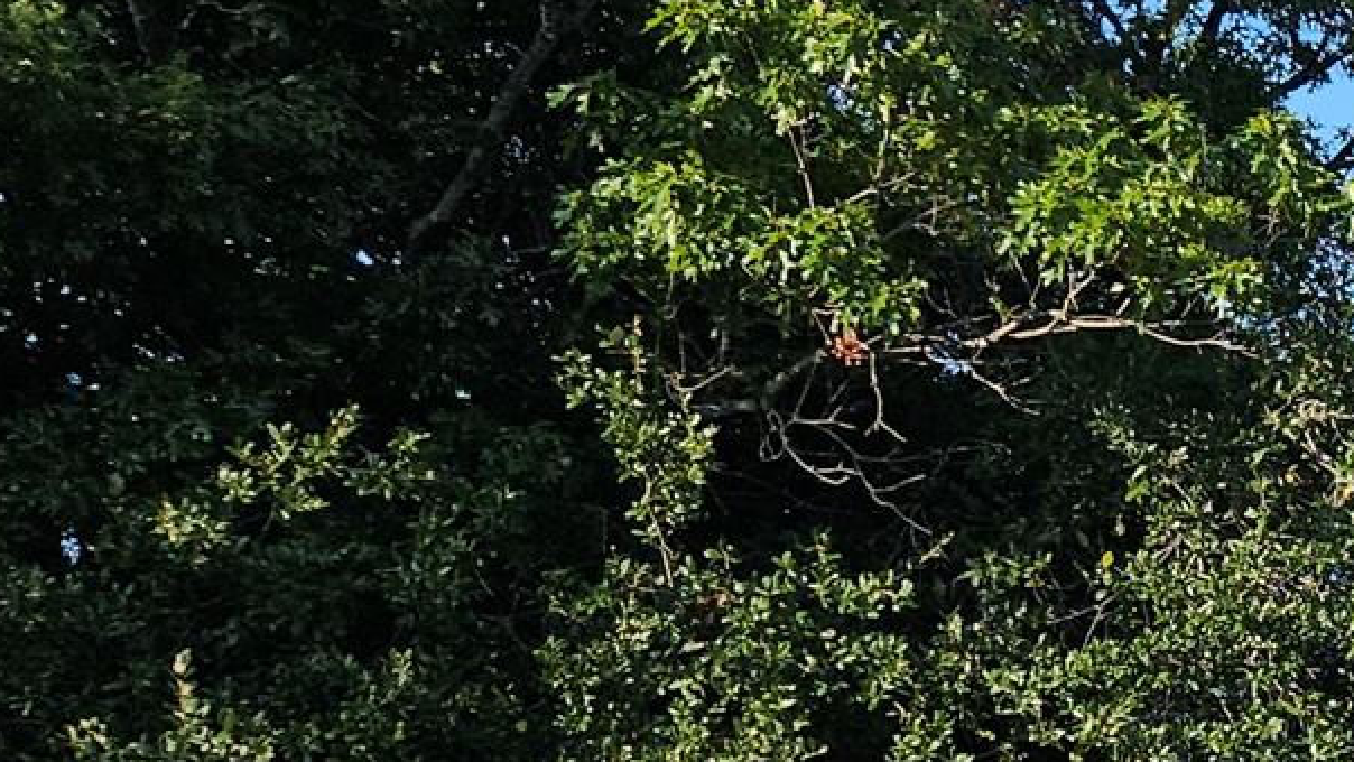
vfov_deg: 14.0
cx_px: 2105
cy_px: 802
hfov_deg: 20.8
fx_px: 3052
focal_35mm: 85
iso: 25
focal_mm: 5.4
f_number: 1.8
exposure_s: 1/1024
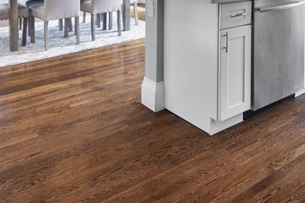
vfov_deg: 28.8
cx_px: 213
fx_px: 347
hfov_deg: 46.4
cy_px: -33
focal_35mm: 41
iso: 400
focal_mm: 16
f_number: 11
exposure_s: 1.3
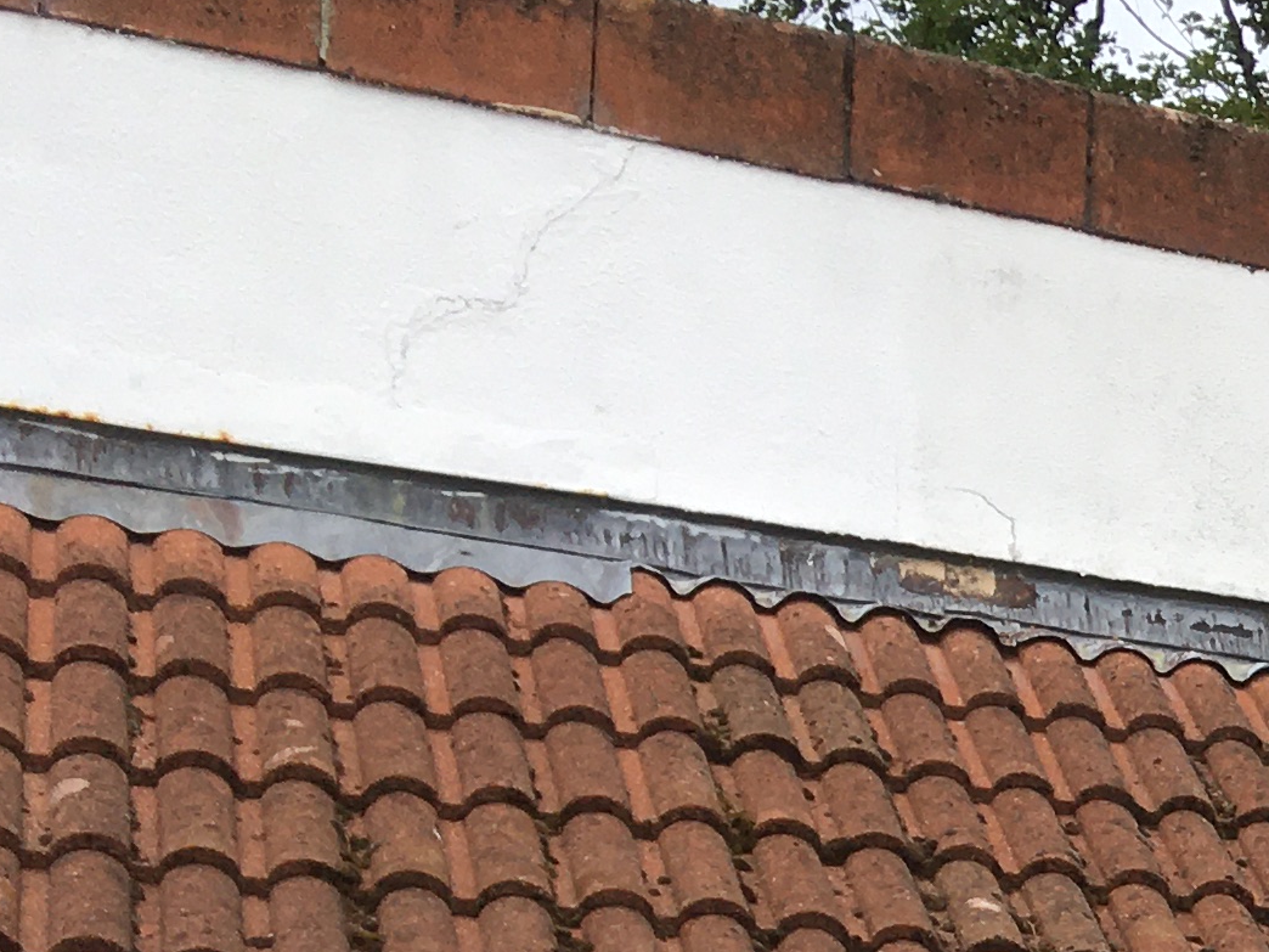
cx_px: 2397
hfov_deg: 14.9
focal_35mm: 112
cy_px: 1514
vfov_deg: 12.4
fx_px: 4106
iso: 25
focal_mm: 4.15
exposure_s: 1/1148
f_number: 2.2
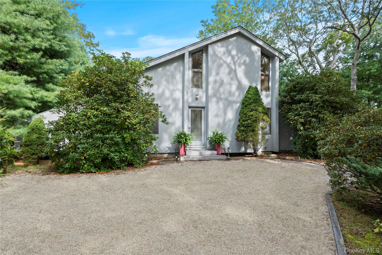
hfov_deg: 88.4
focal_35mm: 18
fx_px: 196
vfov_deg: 65.9
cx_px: 191
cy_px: 128
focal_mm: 18.5
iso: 100
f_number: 8
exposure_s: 1/30
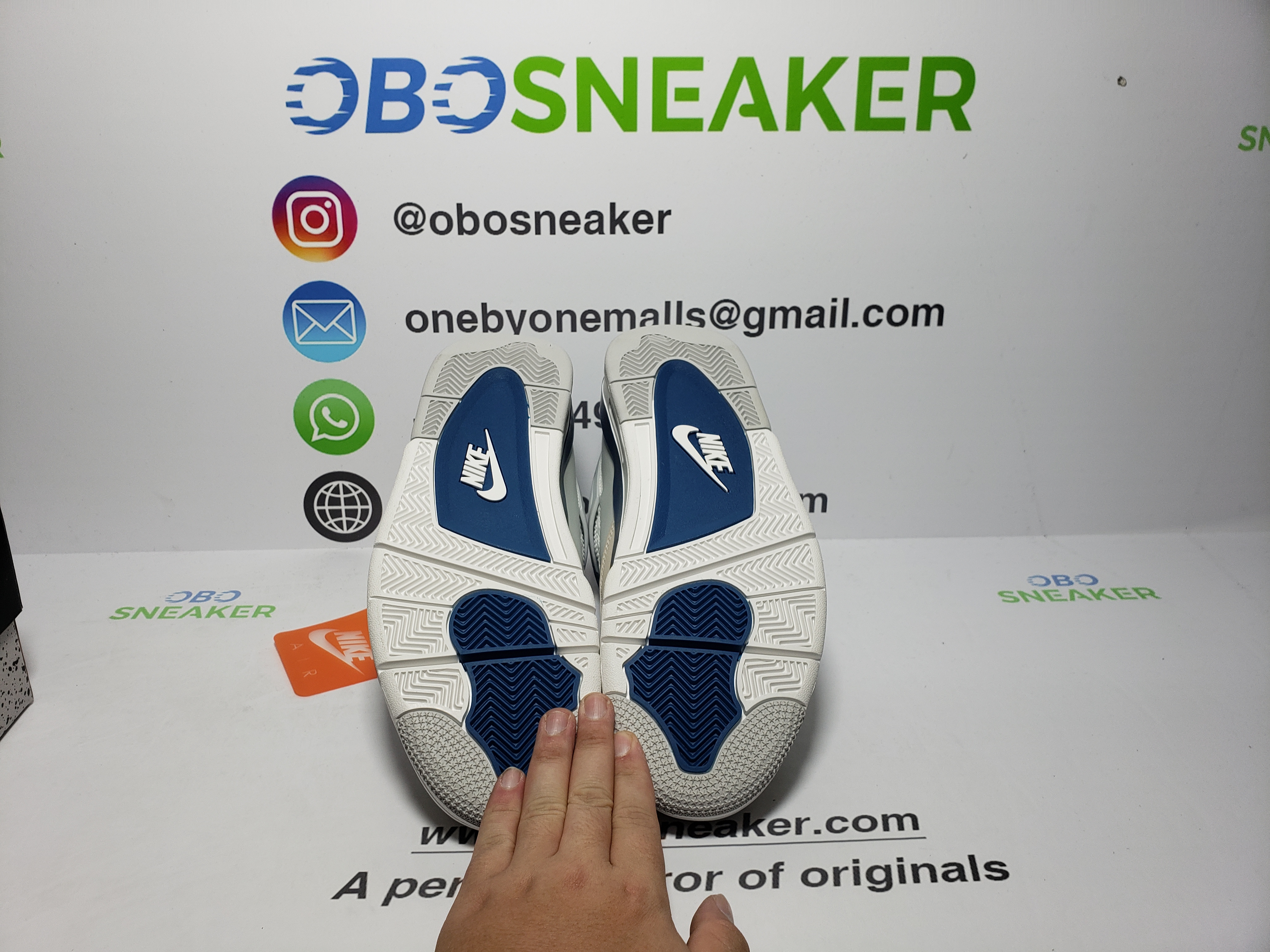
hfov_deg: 67.3
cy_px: 476
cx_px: 635
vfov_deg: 53.1
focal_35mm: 26
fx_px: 954
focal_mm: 4.3
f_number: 2.4
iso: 50
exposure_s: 1/261
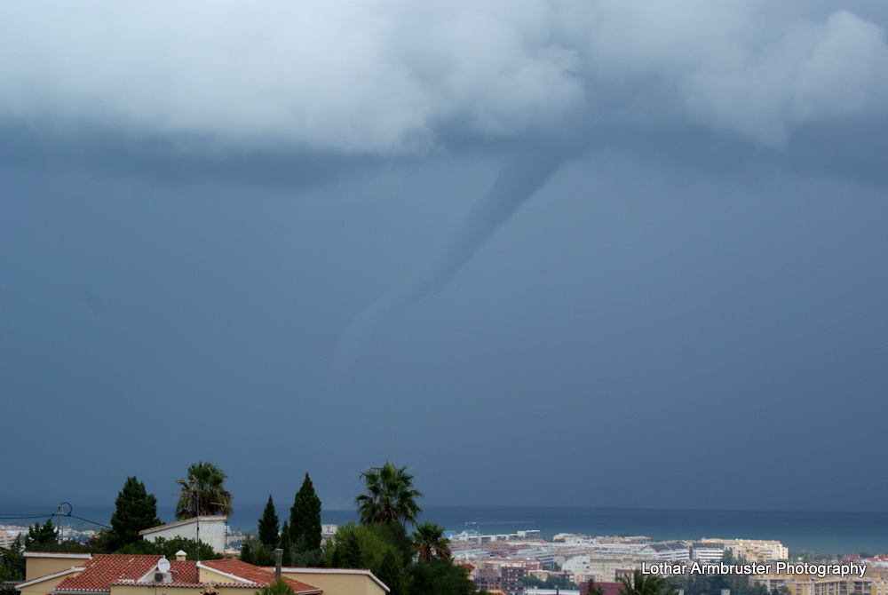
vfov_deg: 10.8
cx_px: 444
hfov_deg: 16.0
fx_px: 3150
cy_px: 298
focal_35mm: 128
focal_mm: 85
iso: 100
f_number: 9
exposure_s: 1/320
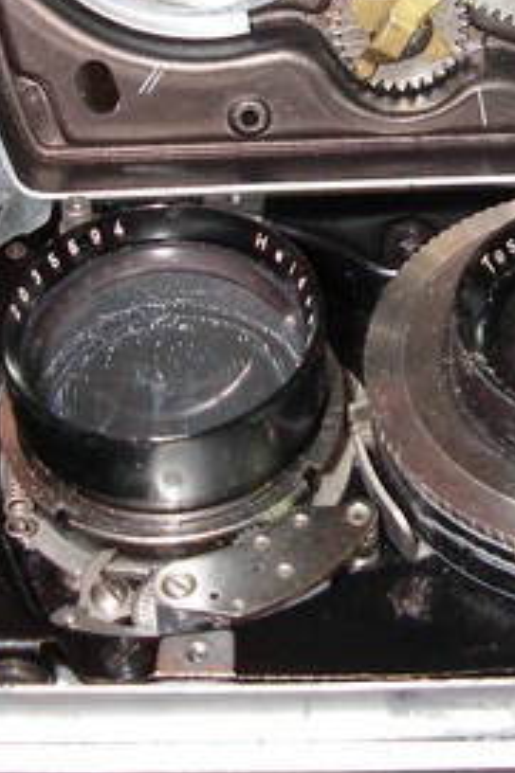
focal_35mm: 93
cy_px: 142
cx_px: 387
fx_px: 1998
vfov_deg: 21.6
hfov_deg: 14.6
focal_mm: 6.3
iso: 200
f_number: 3.3
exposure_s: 1/40
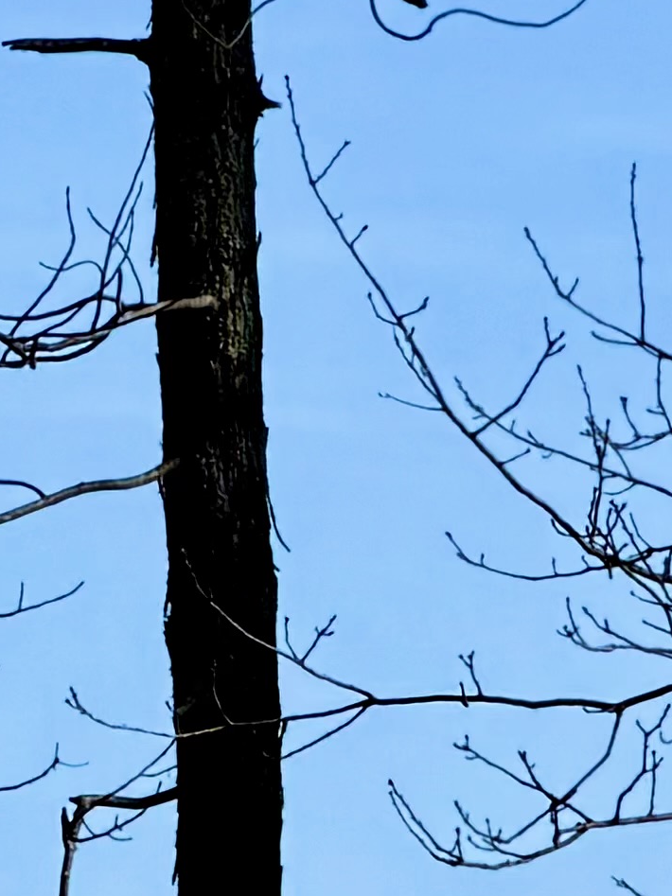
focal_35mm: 603
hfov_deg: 2.4
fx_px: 15612
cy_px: 1277
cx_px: -1425
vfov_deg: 3.3
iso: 25
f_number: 2.8
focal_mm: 16.89
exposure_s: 1/638
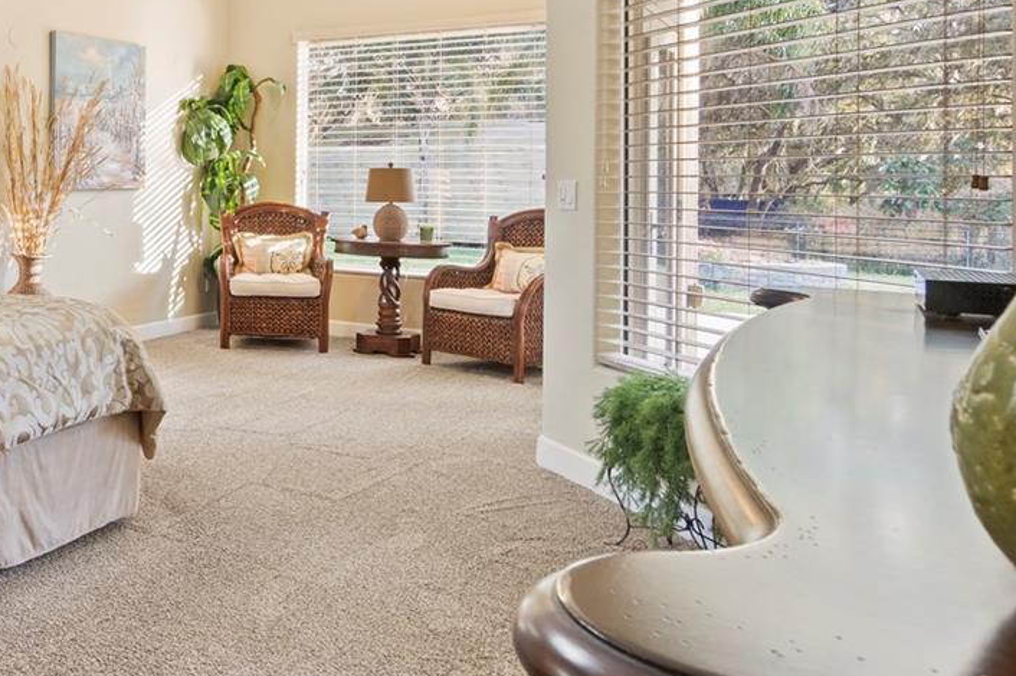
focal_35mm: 34
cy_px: 198
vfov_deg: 38.2
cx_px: 49
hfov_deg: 48.2
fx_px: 959
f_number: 8
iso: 100
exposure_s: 1.6
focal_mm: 10
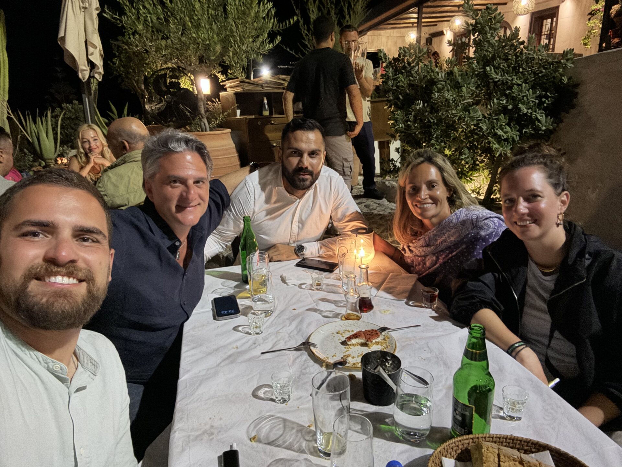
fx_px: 413
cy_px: 234
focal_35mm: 23
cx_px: 311
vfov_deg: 58.9
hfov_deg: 73.9
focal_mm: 2.69
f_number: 1.9
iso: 1000
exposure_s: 1/14
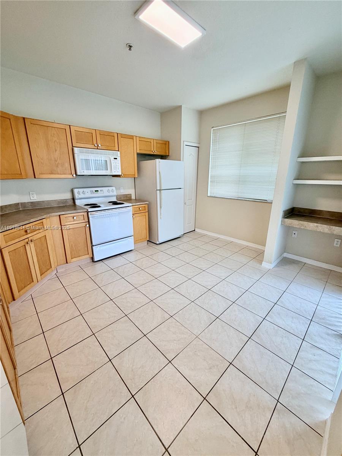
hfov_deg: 85.7
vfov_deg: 102.1
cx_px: 171
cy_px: 228
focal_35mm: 14
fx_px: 184
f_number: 2.2
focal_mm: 2.22
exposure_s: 1/120
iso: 200
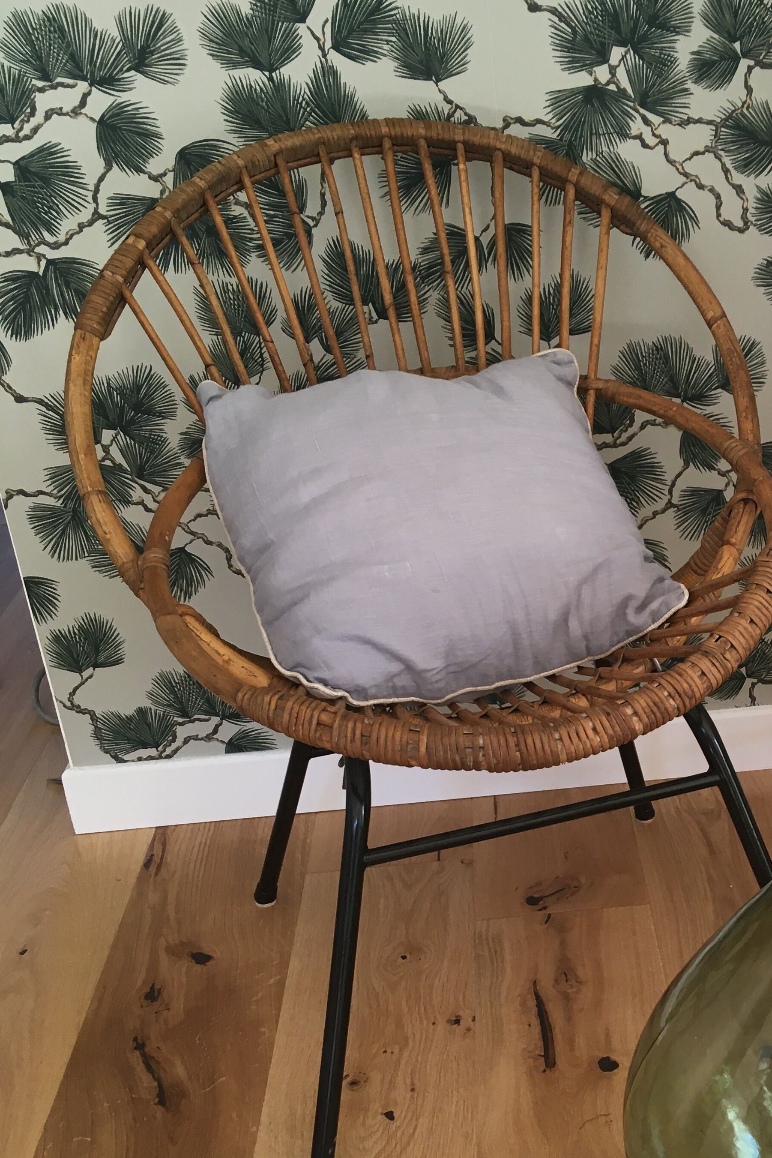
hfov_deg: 29.0
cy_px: 770
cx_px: 646
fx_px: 1447
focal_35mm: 45
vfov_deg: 43.0
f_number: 2.2
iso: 25
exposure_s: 1/33
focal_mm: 4.15
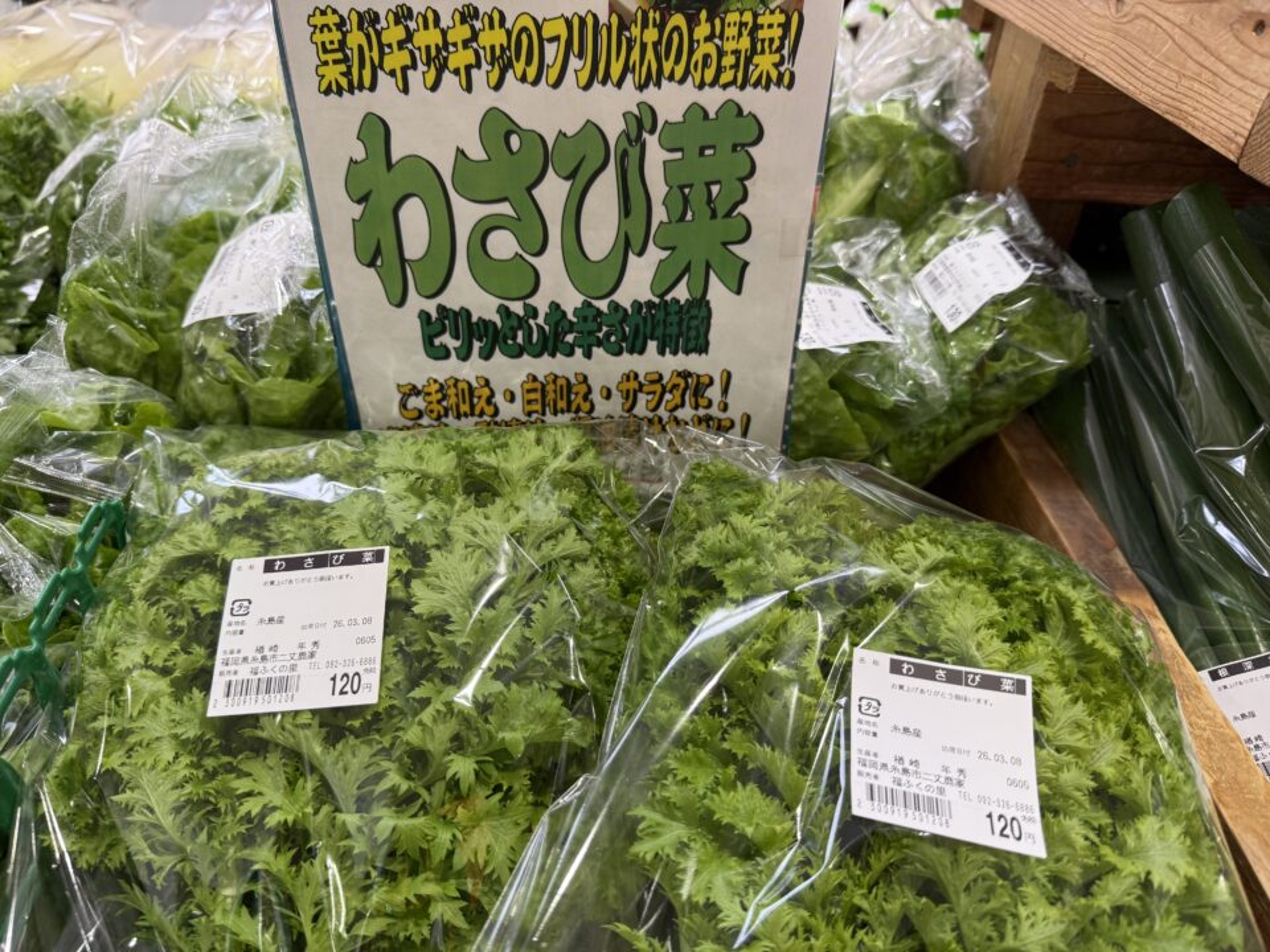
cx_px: 635
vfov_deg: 56.8
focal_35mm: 24
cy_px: 476
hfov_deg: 71.6
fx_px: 881
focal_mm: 6.76
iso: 125
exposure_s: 1/60
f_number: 1.78
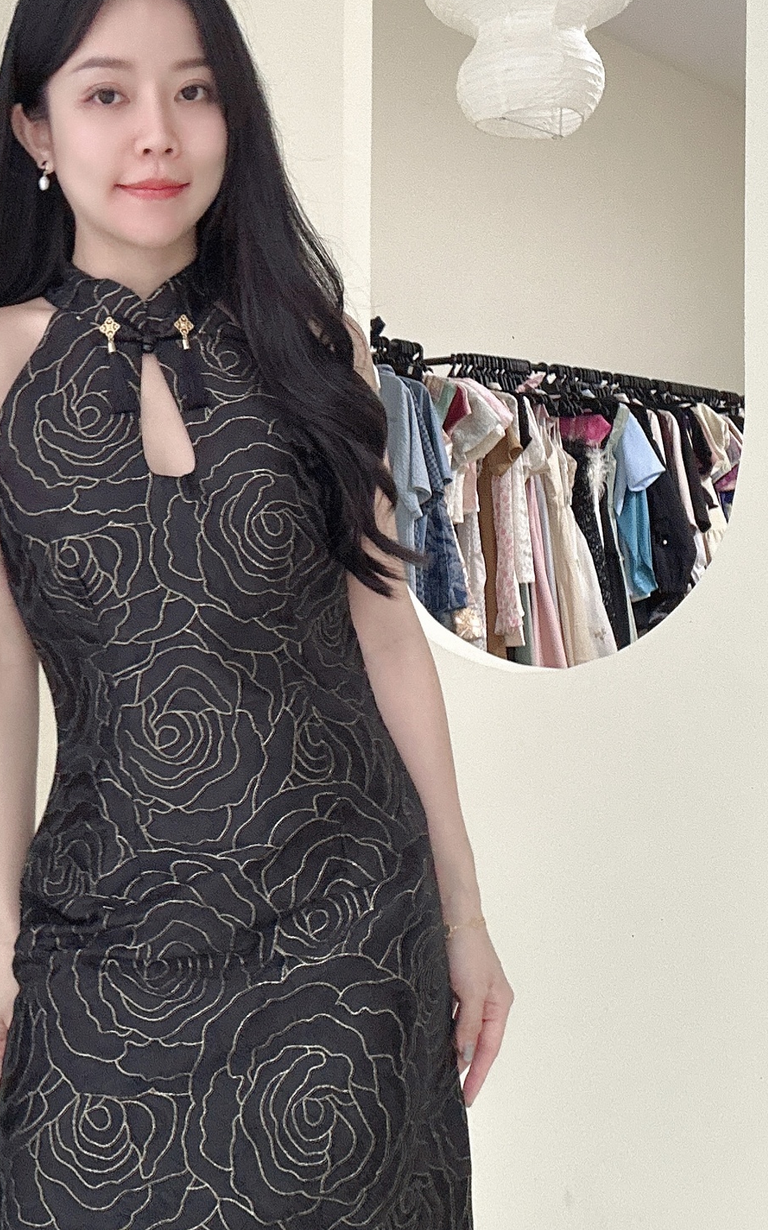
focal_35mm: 40
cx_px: 167
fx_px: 1340
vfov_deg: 49.1
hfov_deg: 31.3
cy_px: 717
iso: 200
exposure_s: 1/60
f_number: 1.9
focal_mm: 2.69
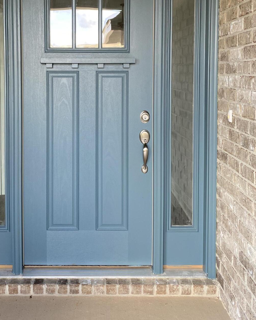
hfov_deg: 37.1
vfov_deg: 44.9
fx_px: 379
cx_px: 94
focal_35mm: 40
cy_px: 98
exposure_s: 1/121
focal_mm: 4.25
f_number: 1.8
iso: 100
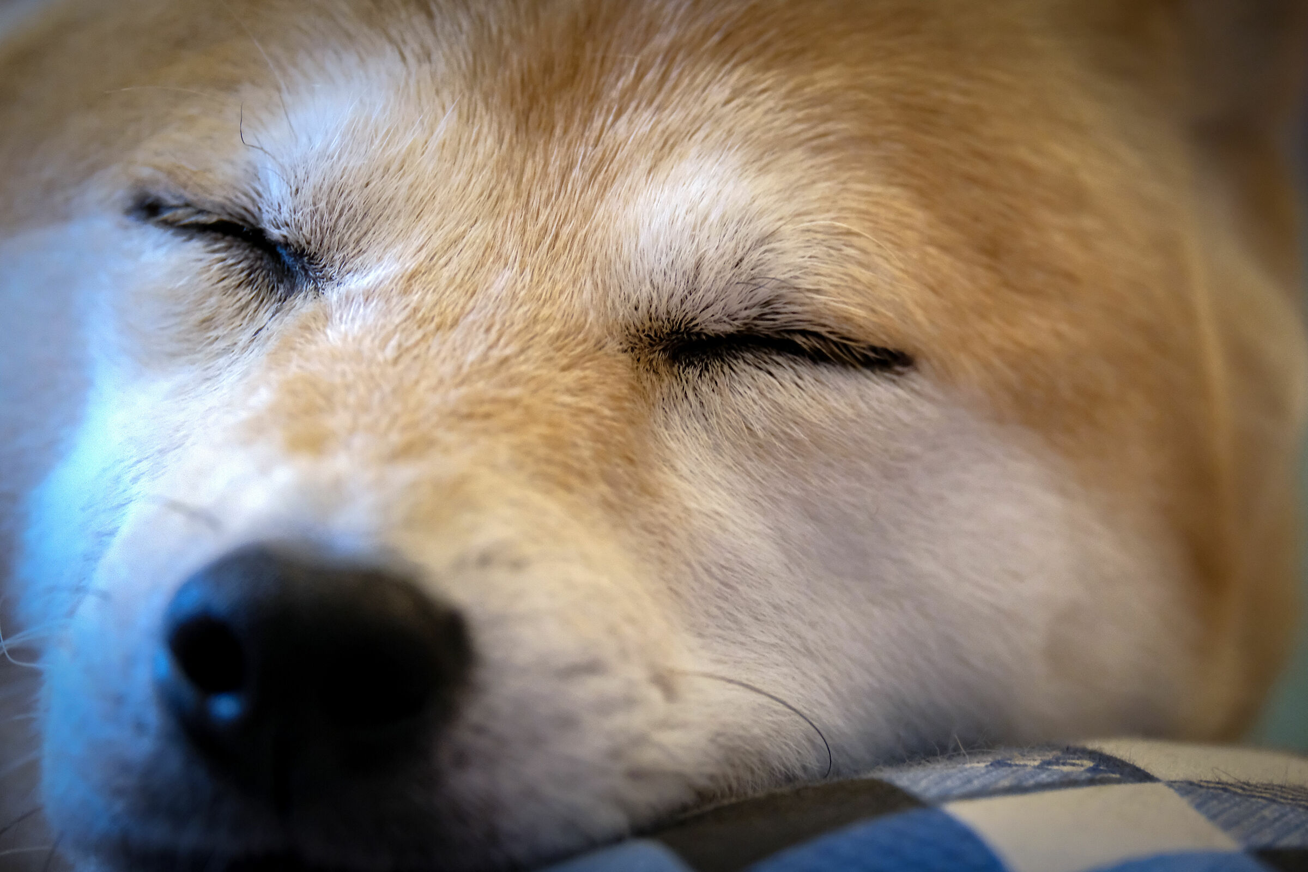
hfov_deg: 6.9
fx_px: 10899
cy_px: 436
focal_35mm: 300
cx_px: 654
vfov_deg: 4.6
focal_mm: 200
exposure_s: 1/60
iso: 5000
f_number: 4.8
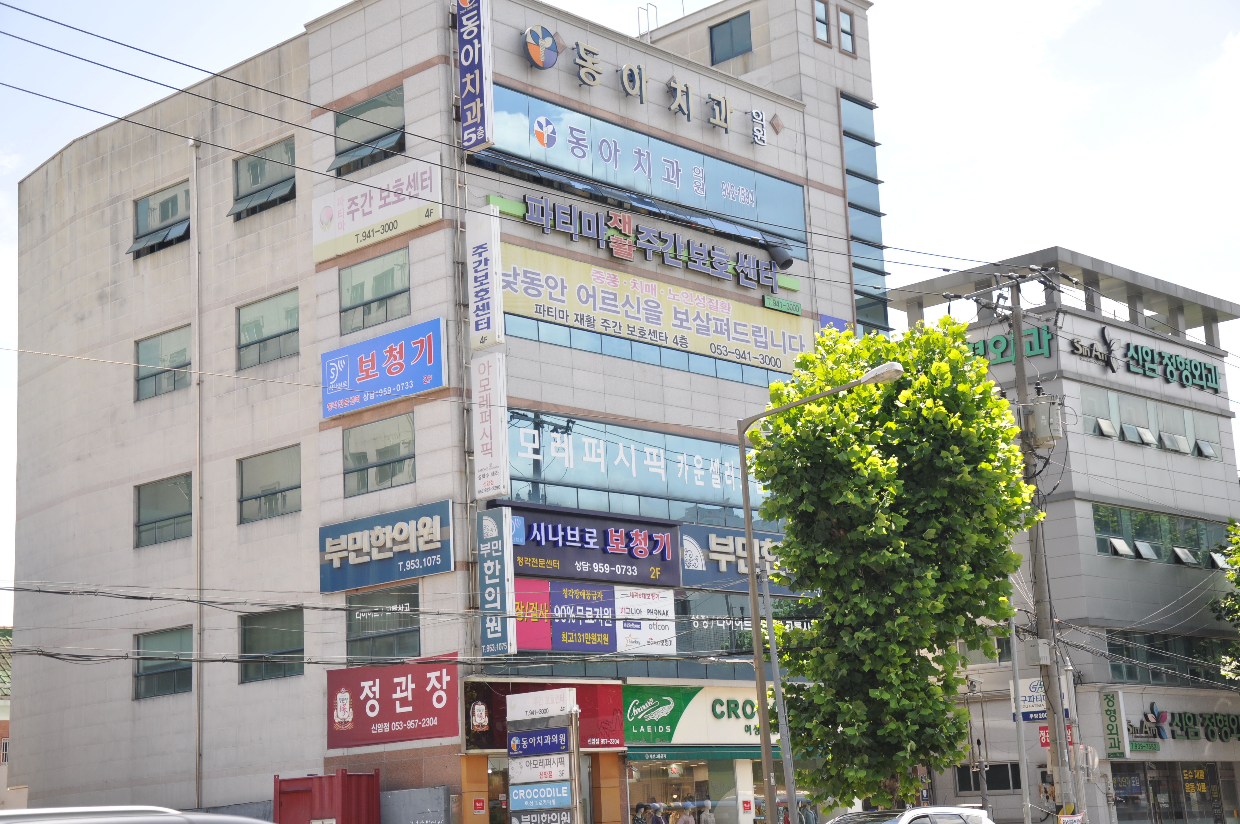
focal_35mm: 57
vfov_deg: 23.7
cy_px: 412
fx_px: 1961
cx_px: 620
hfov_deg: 35.1
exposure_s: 1/400
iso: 200
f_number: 5.6
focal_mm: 38
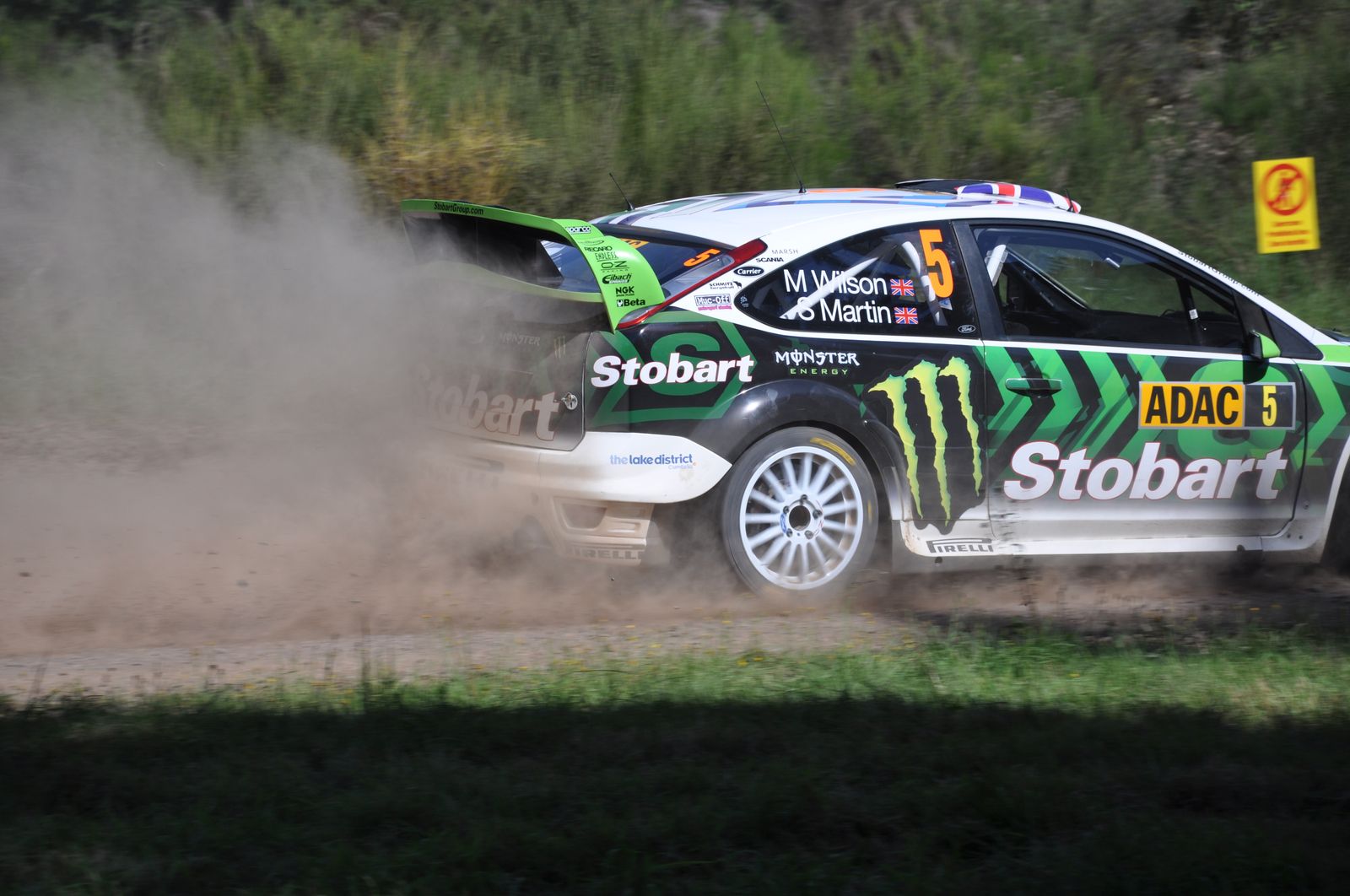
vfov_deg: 8.7
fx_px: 5898
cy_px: 448
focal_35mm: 158
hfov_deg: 13.1
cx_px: 675
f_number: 8
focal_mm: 105
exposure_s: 1/1000
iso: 200
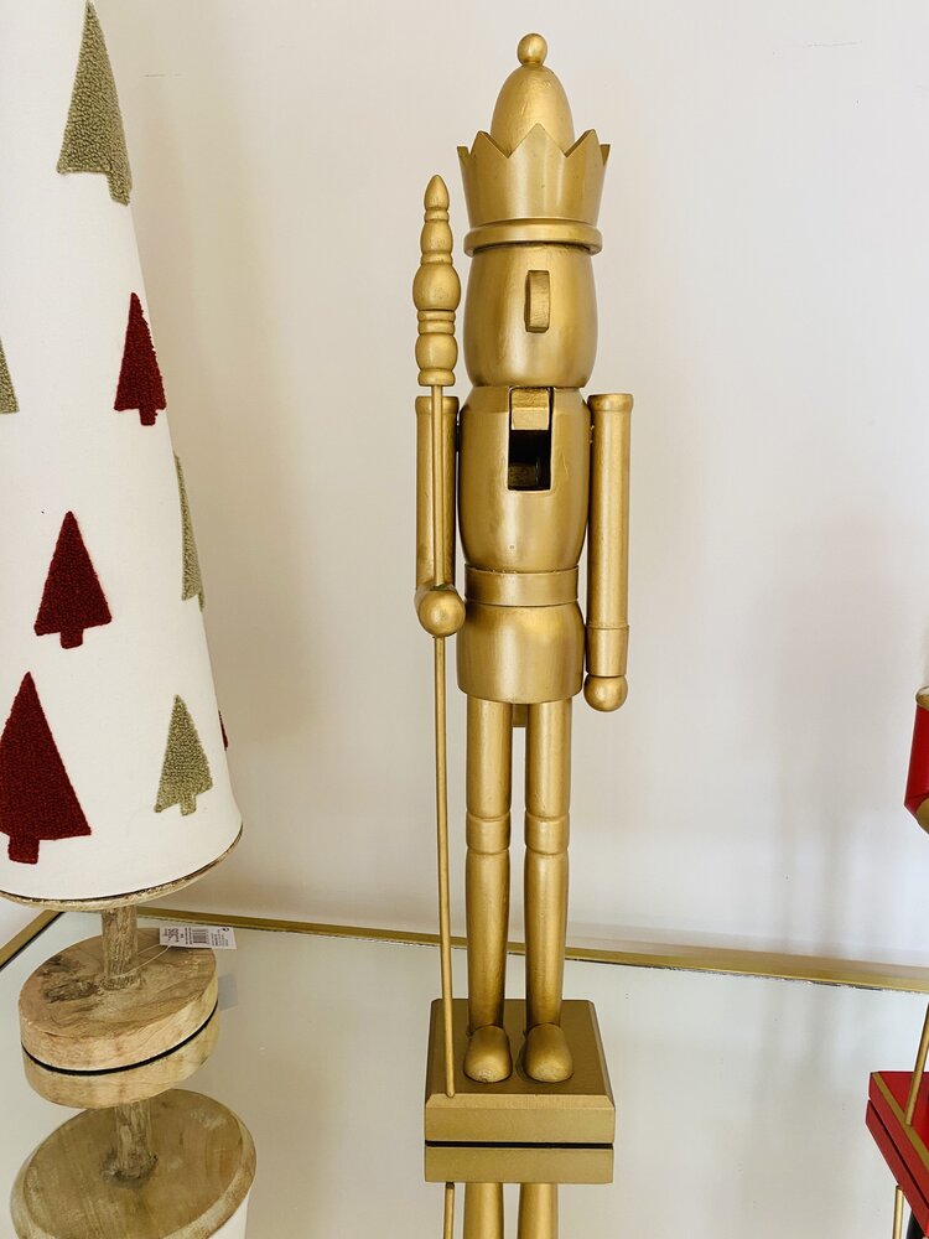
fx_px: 930
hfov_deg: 53.1
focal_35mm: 26
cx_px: 464
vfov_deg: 67.3
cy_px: 620
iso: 100
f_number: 1.8
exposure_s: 1/50
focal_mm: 4.25
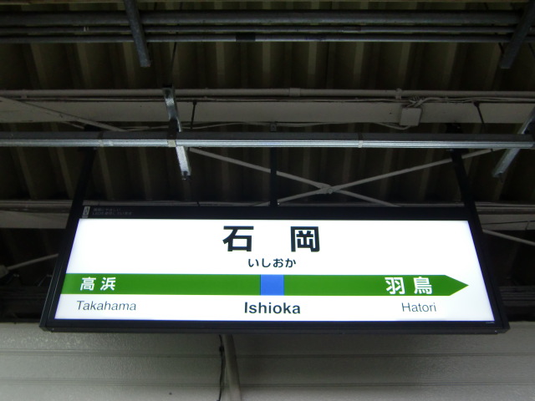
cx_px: 268
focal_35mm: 33
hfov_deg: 55.4
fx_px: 510
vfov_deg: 42.9
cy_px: 200
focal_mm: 5.8
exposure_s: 1/60
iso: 160
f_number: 2.7
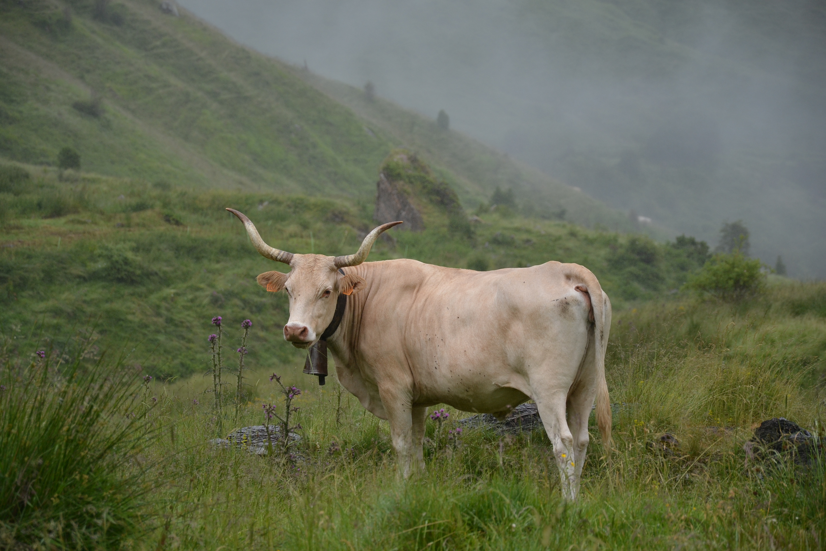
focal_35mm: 158
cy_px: 276
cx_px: 413
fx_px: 3613
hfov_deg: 13.0
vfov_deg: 8.7
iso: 160
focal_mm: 105
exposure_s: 1/500
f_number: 5.6
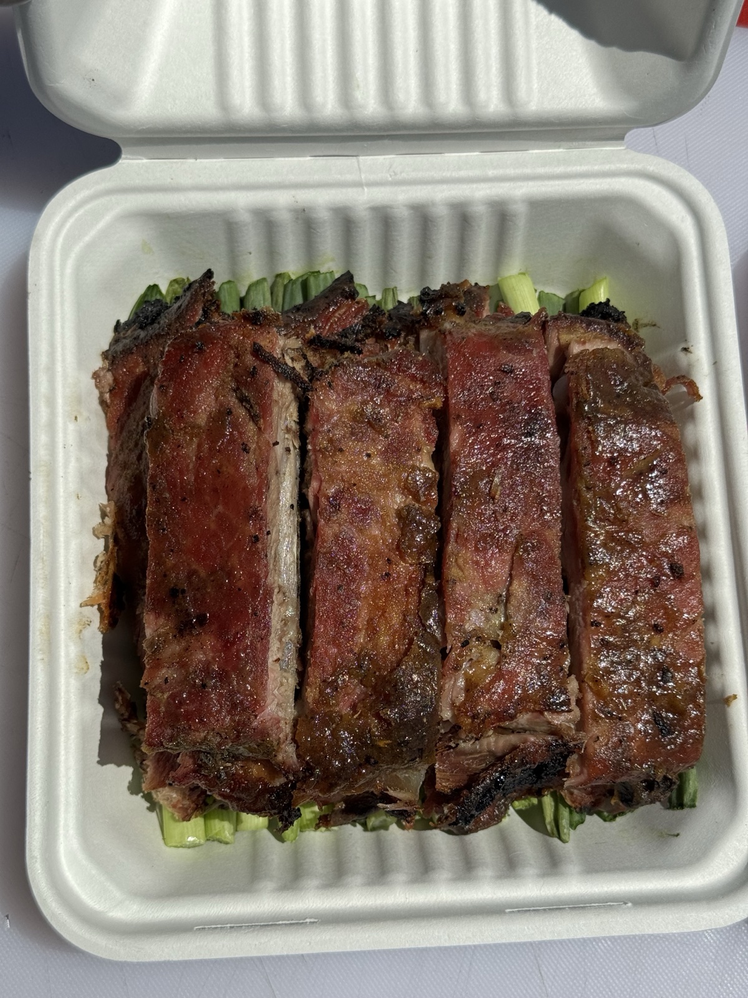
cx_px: 374
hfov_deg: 30.3
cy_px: 499
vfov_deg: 39.7
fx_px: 1383
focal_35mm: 48
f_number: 1.78
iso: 64
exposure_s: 1/12500
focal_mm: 6.76
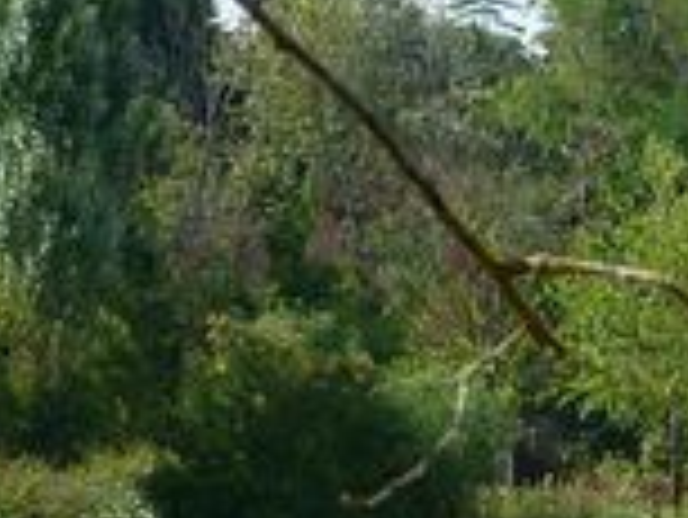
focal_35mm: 691
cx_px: 1021
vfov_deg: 2.2
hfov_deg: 2.9
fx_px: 13745
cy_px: 518
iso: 80
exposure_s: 1/250
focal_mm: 23.8
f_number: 4.5
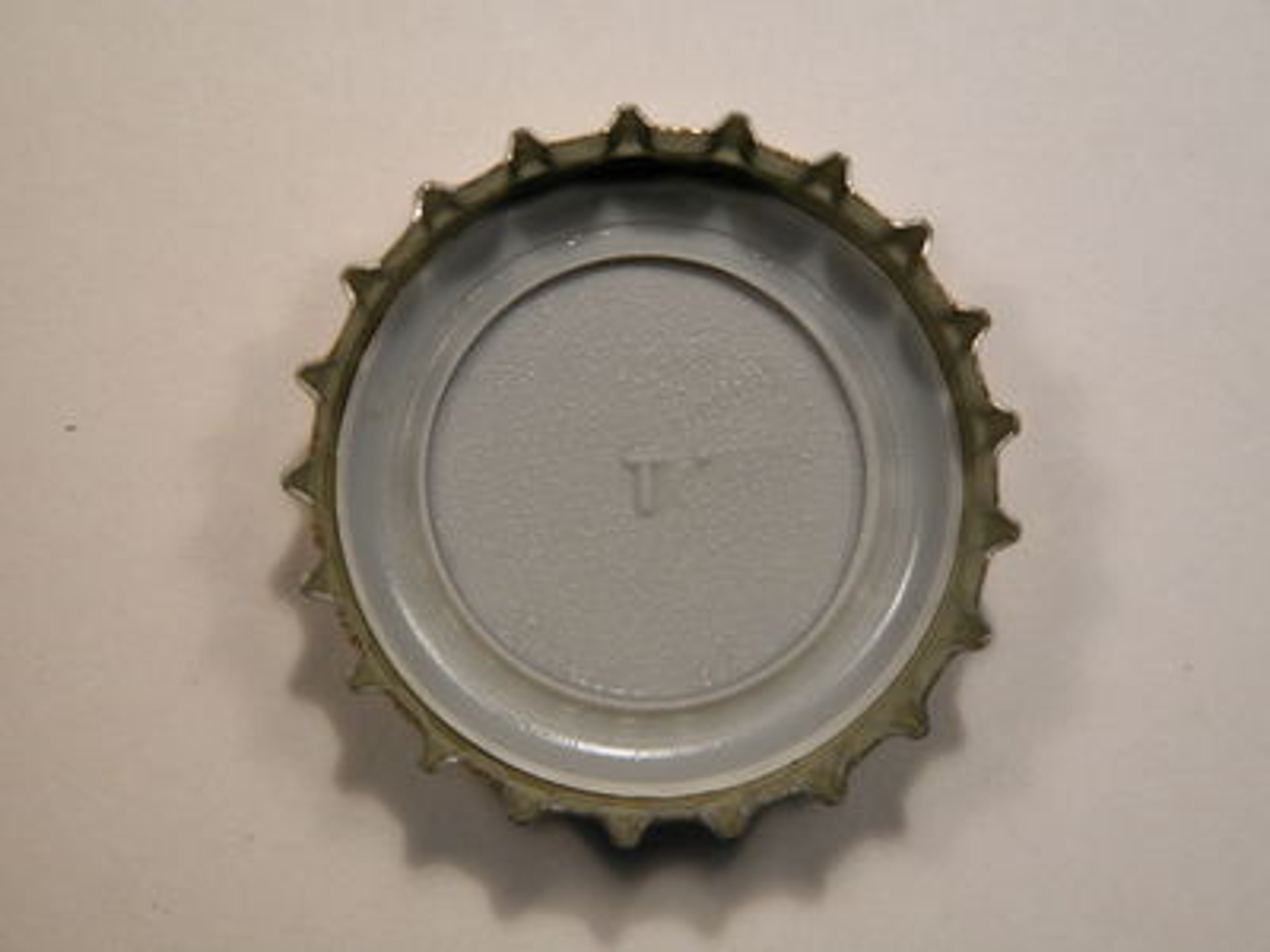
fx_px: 3926
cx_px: 635
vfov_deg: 13.8
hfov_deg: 18.4
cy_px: 476
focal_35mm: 107
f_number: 3.7
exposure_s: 1/114
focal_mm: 27.3
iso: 100
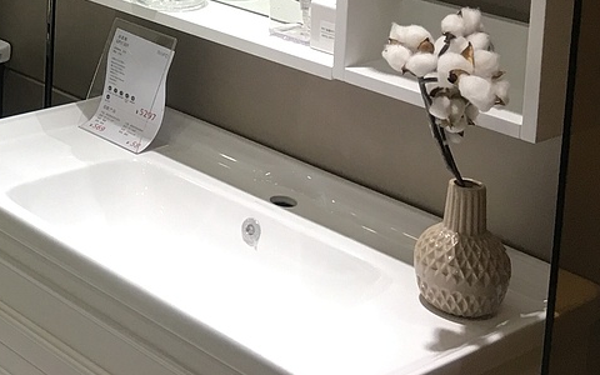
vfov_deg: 14.9
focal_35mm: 82
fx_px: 1341
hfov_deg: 22.8
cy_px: -175
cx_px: -159
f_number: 2.2
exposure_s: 1/33
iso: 32
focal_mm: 4.15
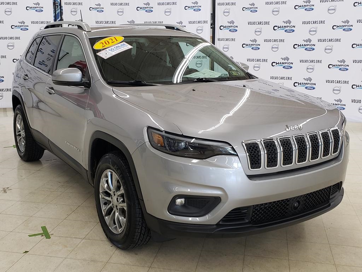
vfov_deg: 53.1
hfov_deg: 67.3
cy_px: 136
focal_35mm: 26
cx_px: 181
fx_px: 272
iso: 125
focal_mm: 4.3
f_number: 2.4
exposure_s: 1/60
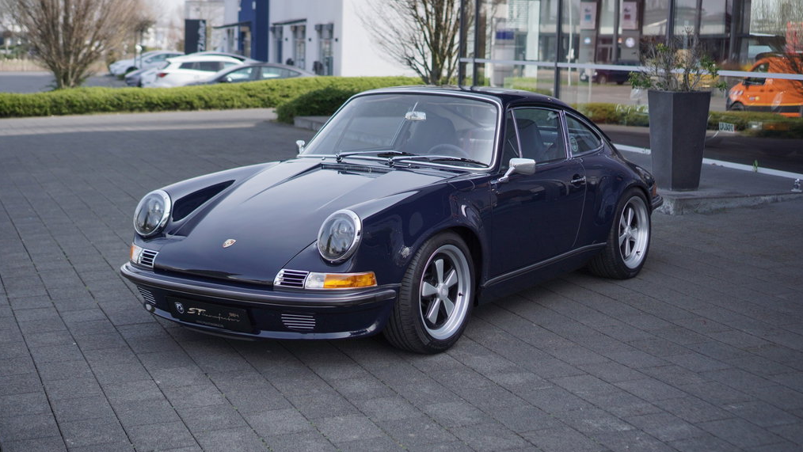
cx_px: 402
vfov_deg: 21.6
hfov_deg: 37.5
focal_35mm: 56
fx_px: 1183
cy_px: 194
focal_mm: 35
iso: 200
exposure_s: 1/2500
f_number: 2.2
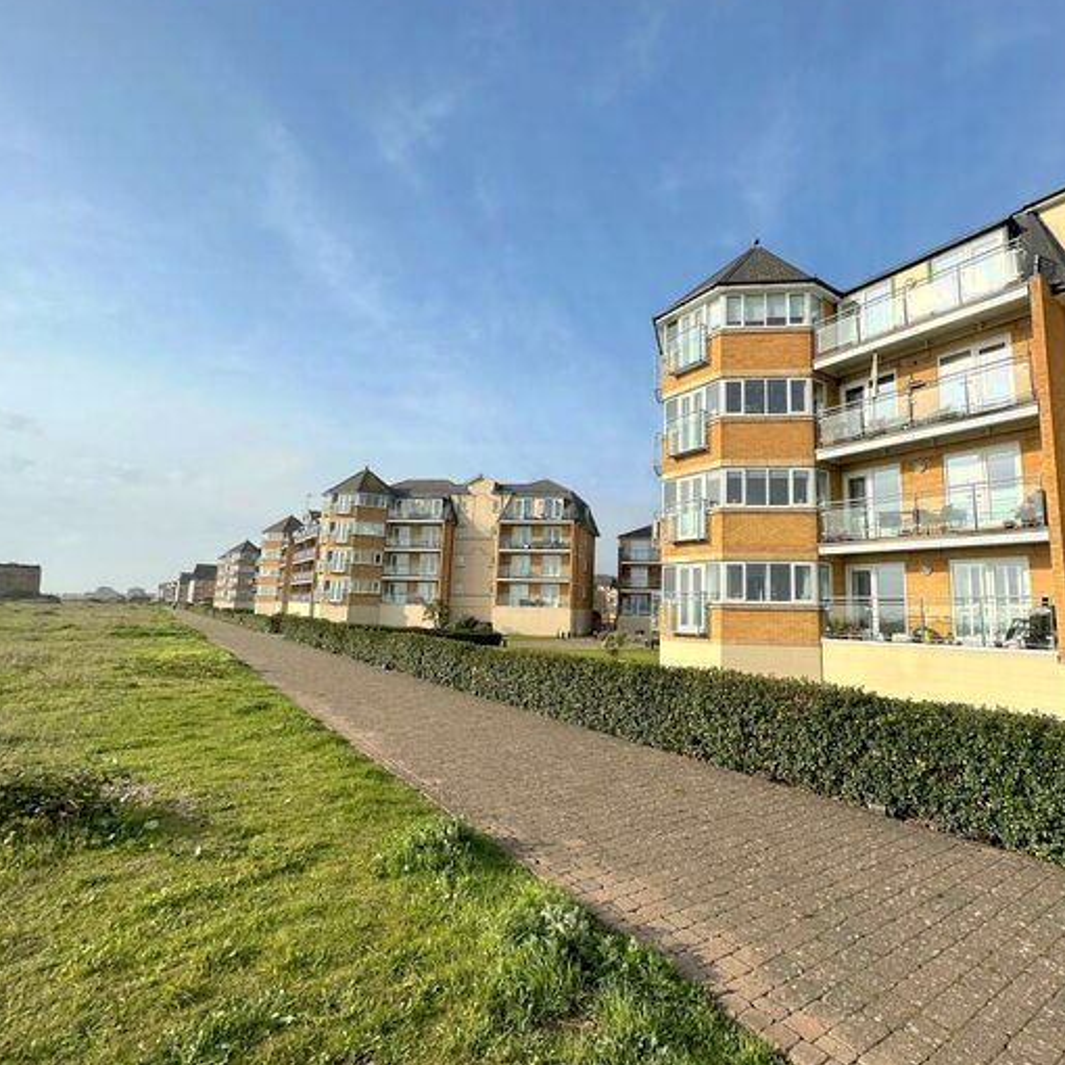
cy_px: 521
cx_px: 645
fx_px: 592
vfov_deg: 84.0
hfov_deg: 82.8
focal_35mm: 17
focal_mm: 2.22
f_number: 2.2
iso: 50
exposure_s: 1/3300
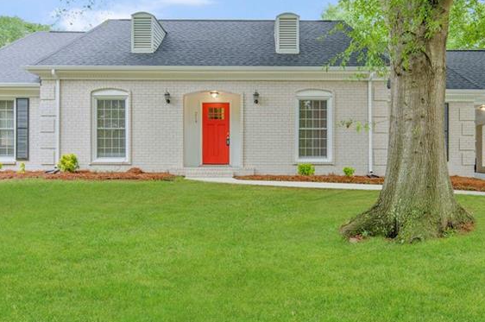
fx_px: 417
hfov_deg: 60.1
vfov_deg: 42.2
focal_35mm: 31
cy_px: 166
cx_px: 274
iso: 160
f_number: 7.1
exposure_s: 1/30
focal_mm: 17
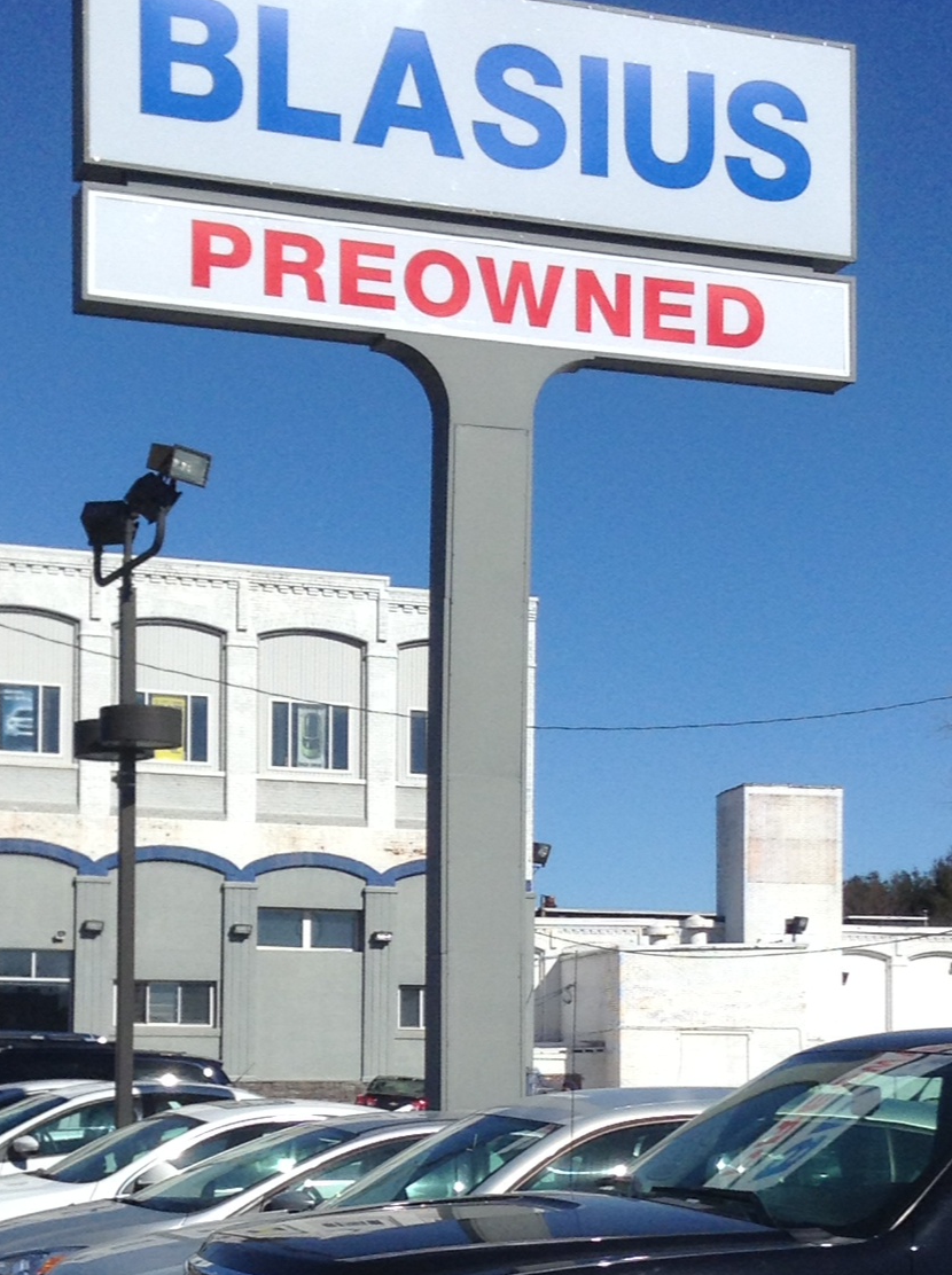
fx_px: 2244
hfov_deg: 24.0
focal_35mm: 61
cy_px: 732
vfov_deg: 31.7
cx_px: 492
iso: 32
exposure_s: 1/2639
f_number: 2.4
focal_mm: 3.3
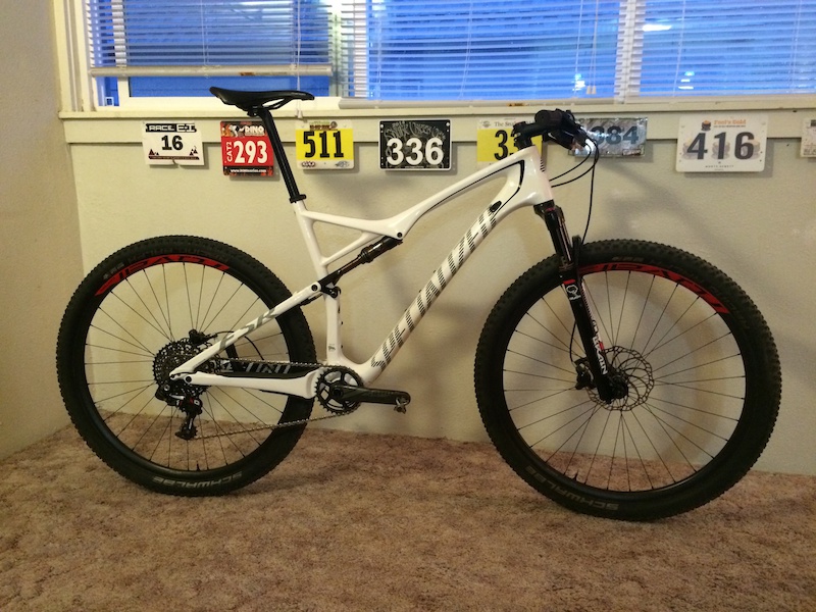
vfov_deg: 48.2
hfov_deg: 61.7
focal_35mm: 29
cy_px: 306
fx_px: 684
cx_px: 408
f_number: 2.2
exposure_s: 1/15
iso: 320
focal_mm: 4.15
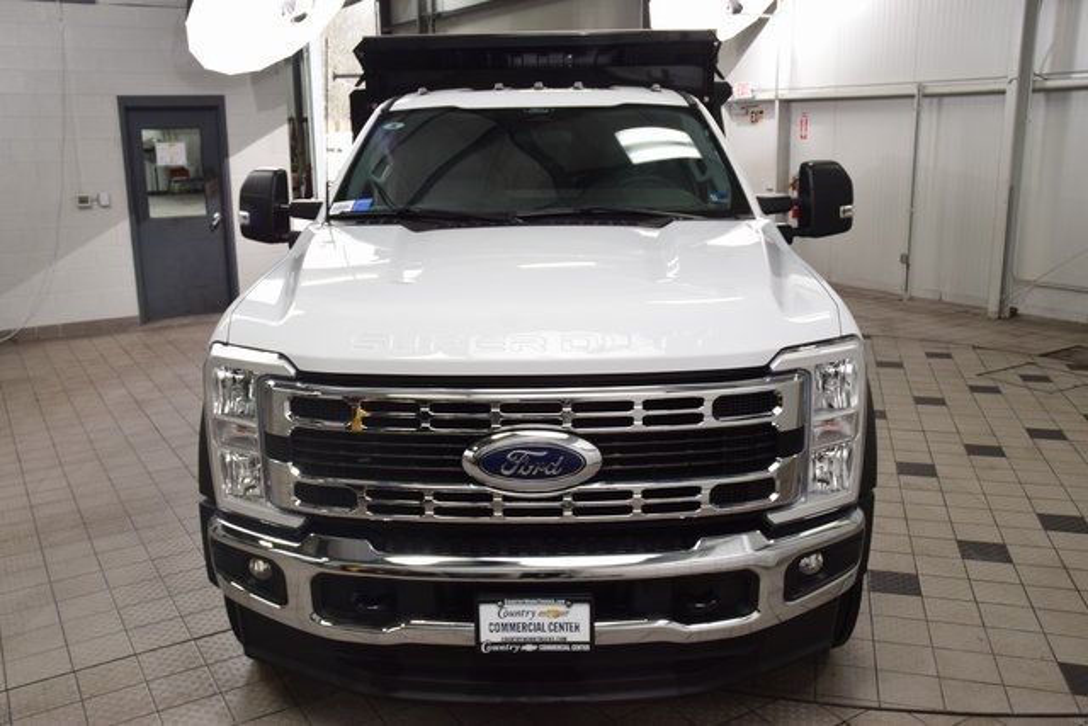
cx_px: 544
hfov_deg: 57.2
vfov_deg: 40.0
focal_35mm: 33
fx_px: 997
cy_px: 363
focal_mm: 22
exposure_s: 1/80
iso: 800
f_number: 8
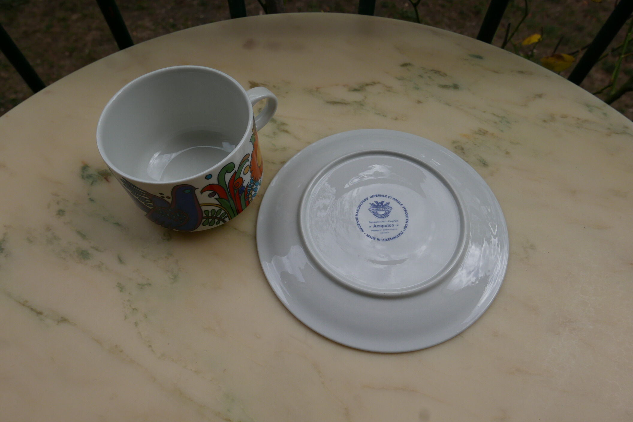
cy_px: 211
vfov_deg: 53.1
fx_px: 422
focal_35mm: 24
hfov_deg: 73.7
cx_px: 316
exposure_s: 1/640
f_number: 5.6
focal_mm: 10.9
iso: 200
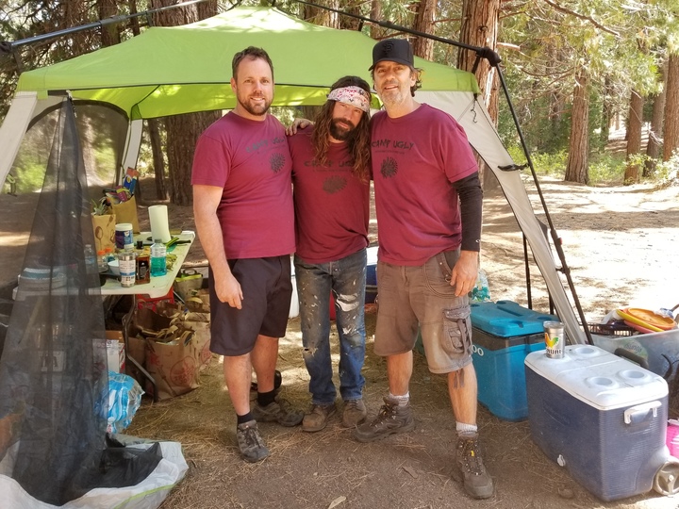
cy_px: 254
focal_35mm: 26
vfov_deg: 53.1
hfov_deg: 67.3
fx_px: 510
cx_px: 340
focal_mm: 4.25
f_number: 1.7
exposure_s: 1/120
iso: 64
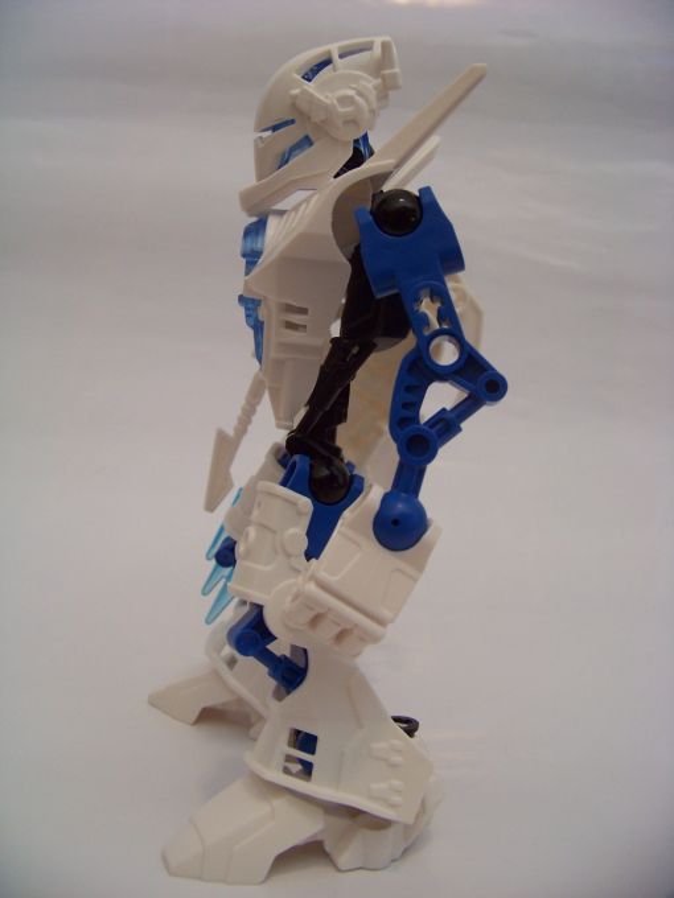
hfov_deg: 39.7
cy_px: 449
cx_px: 337
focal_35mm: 36
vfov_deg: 51.4
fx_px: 935
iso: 148
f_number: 2.8
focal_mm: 5.85
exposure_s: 1/30
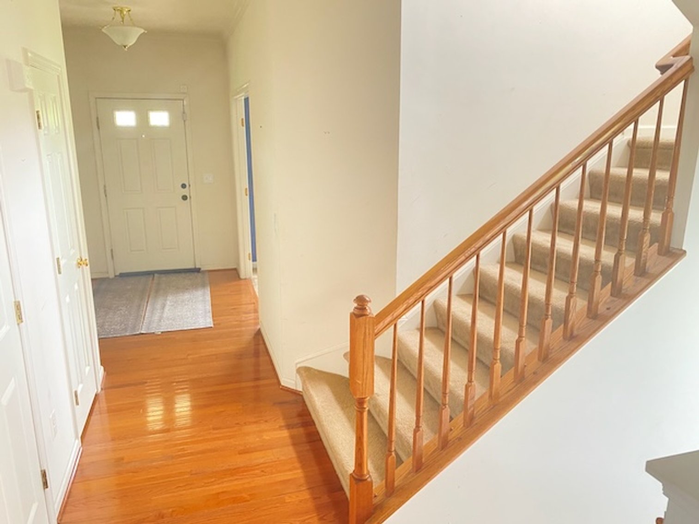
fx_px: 525
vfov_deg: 53.1
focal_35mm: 26
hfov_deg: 67.3
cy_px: 262
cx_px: 350
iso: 400
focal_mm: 4.25
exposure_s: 1/60
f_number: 1.8
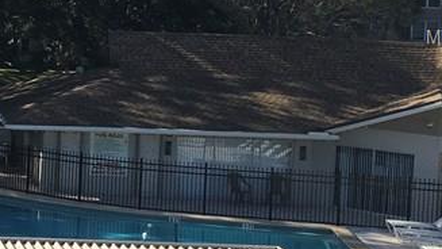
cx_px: -184
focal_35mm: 99
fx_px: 1160
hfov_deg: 19.3
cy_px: 38
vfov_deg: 12.2
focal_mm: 4.15
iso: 25
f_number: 2.2
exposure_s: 1/1876
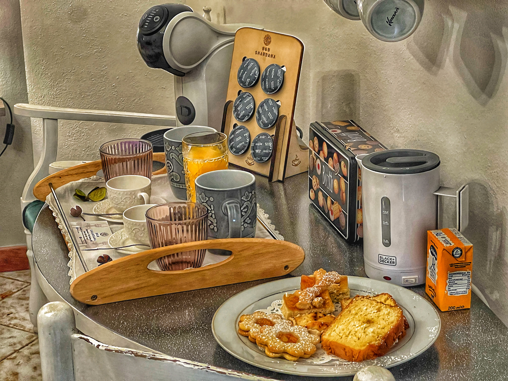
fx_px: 1130
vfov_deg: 19.1
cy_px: 190
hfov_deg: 25.3
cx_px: 254
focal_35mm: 77
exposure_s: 1/34
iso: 800
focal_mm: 9
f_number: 2.8
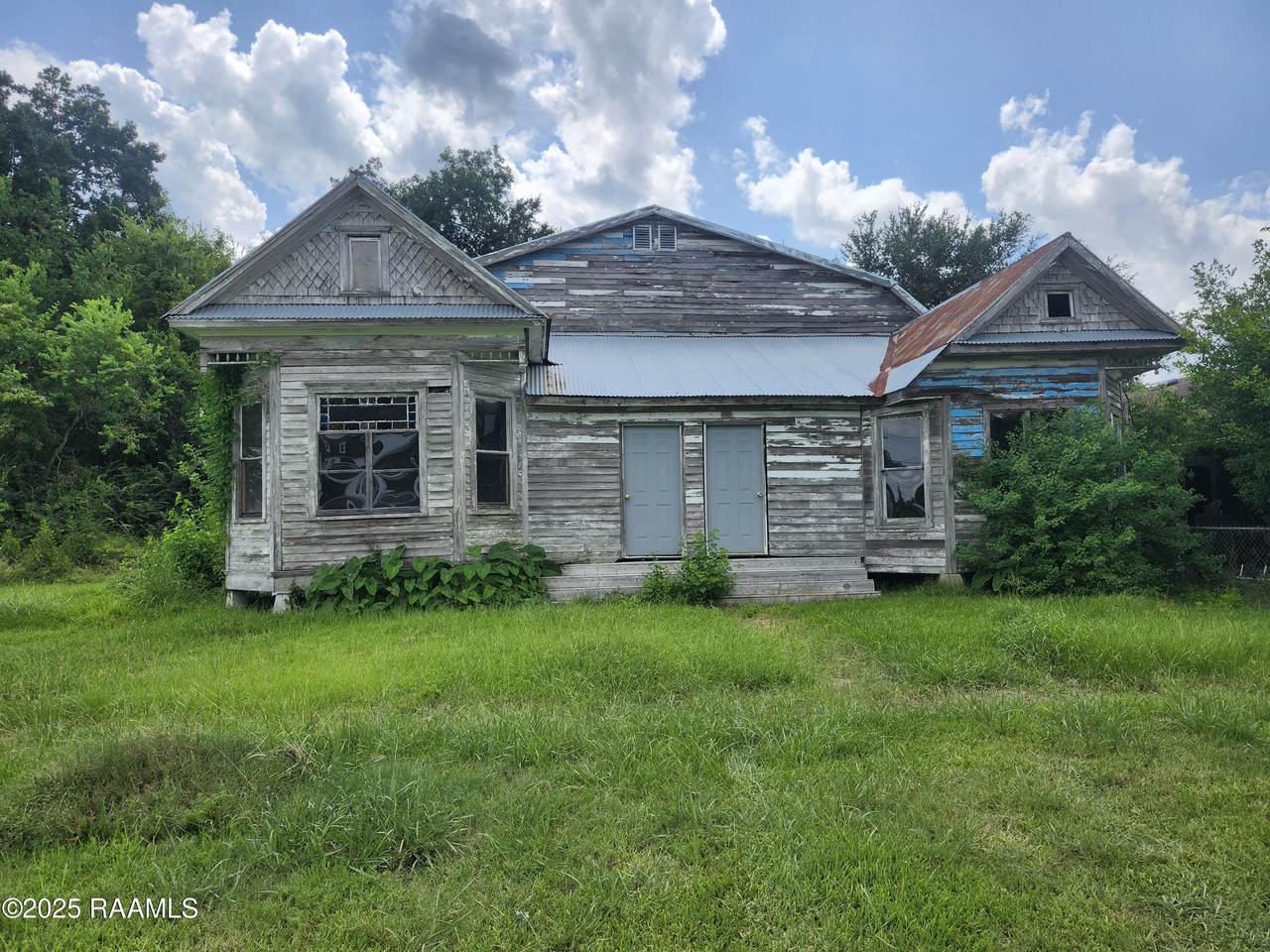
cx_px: 635
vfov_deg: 58.9
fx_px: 844
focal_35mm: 23
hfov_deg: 73.9
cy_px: 476
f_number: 1.8
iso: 25
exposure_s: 1/1695
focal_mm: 5.54
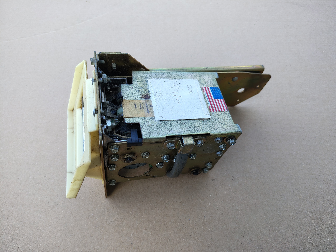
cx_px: 168
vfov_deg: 56.8
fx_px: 233
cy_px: 126
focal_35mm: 24
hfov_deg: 71.6
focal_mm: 5.56
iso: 100
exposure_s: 1/272
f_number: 1.8
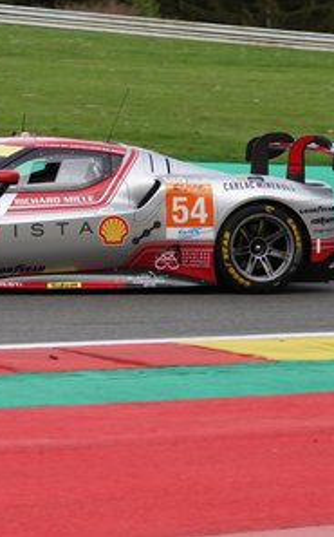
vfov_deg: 11.4
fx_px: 2686
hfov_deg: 7.1
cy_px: 268
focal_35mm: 184
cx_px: 47
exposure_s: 1/800
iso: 250
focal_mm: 43.48
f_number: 4
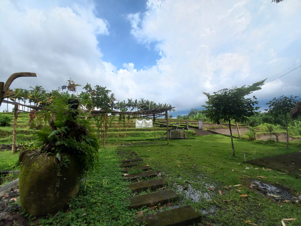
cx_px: 150
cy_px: 113
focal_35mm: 13
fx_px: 113
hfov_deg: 106.2
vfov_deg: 89.9
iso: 40
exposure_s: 1/1736
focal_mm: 1.42
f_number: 2.2
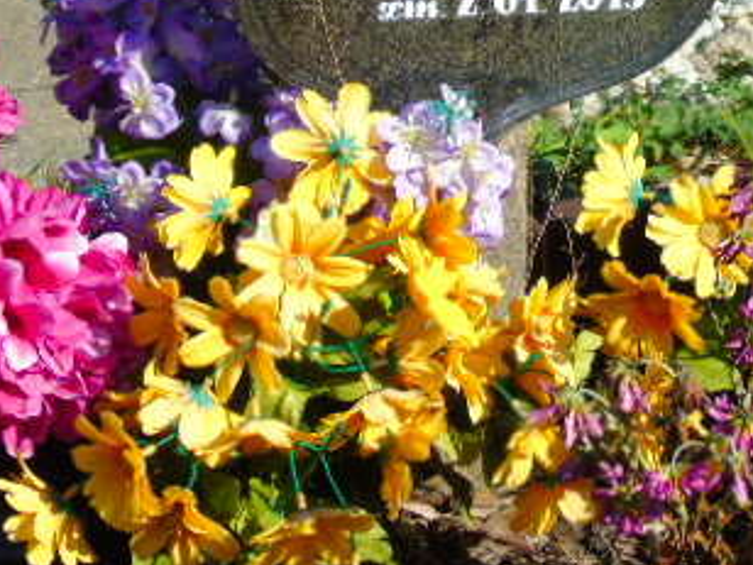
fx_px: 5612
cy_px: 2
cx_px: 565
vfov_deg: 5.7
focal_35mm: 258
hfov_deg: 7.7
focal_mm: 22
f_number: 4.6
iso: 80
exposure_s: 1/500
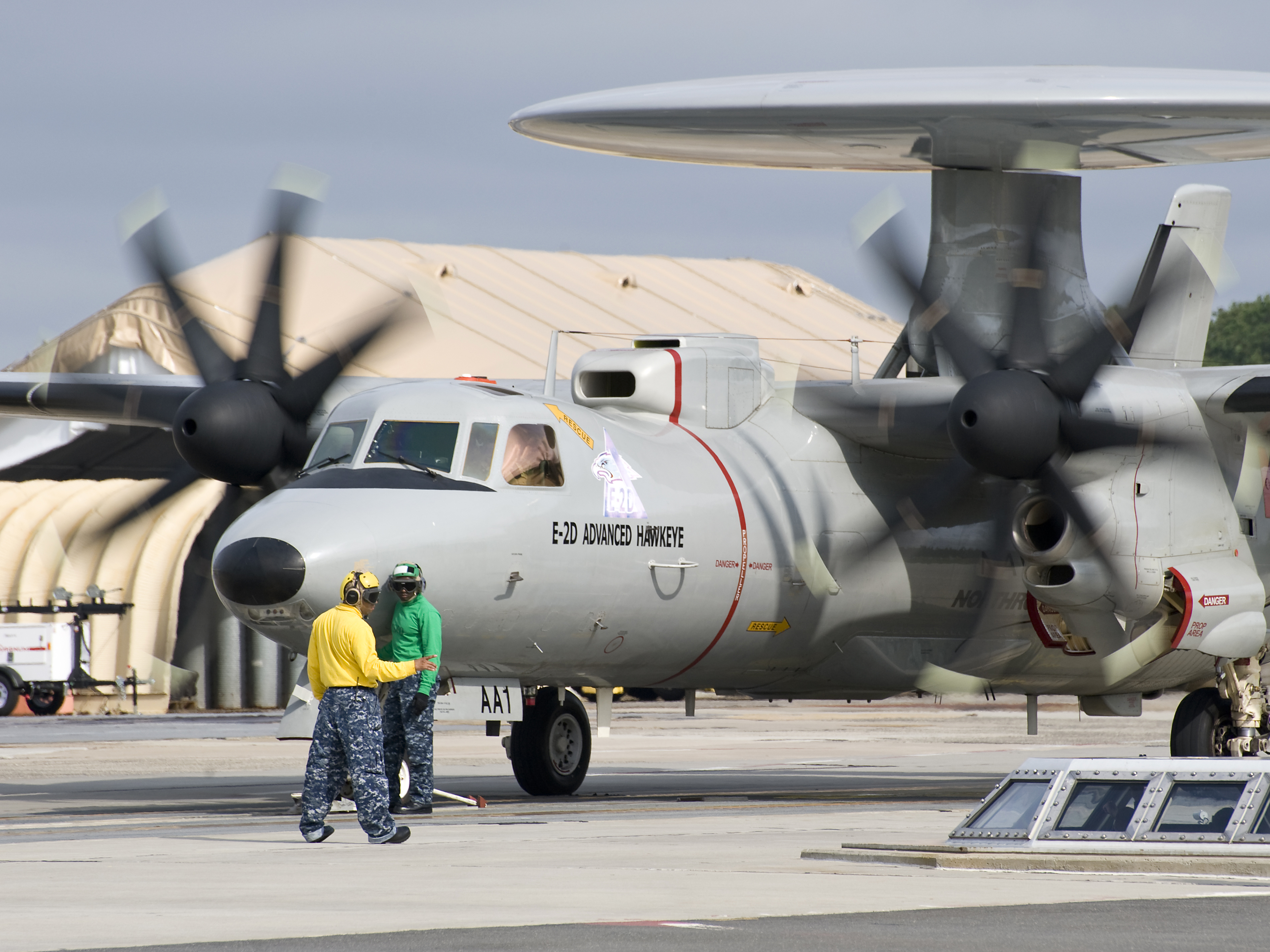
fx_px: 11960
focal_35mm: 326
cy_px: 476
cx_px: 661
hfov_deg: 6.1
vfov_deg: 4.6
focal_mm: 300
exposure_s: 1/500
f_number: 11
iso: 320
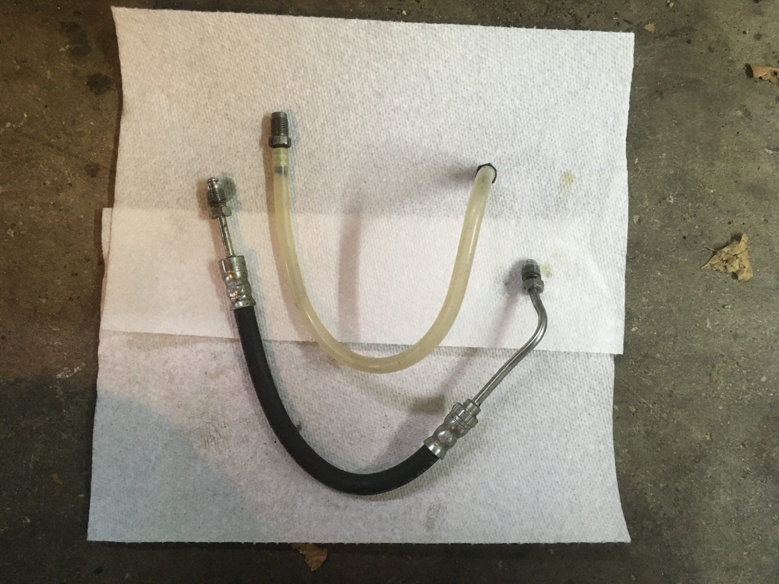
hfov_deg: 61.7
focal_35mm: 29
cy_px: 292
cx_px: 390
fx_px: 653
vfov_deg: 48.2
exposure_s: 1/30
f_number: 2.2
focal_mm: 4.15
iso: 160
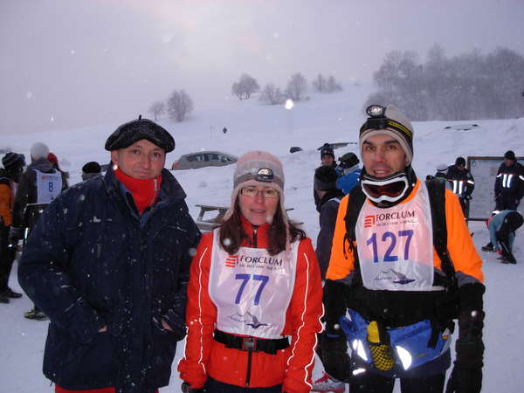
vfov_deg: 37.7
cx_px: 262
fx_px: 575
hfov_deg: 49.0
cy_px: 196
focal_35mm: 38
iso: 79
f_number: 2.9
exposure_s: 1/117
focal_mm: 6.3
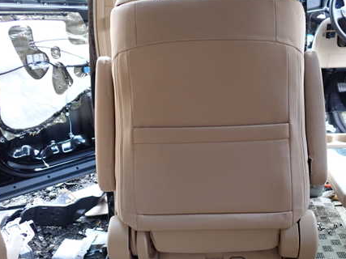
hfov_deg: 41.8
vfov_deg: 32.2
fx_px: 450
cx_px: 218
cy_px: 138
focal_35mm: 45
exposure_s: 1/30
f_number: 2.4
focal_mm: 5.79
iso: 200
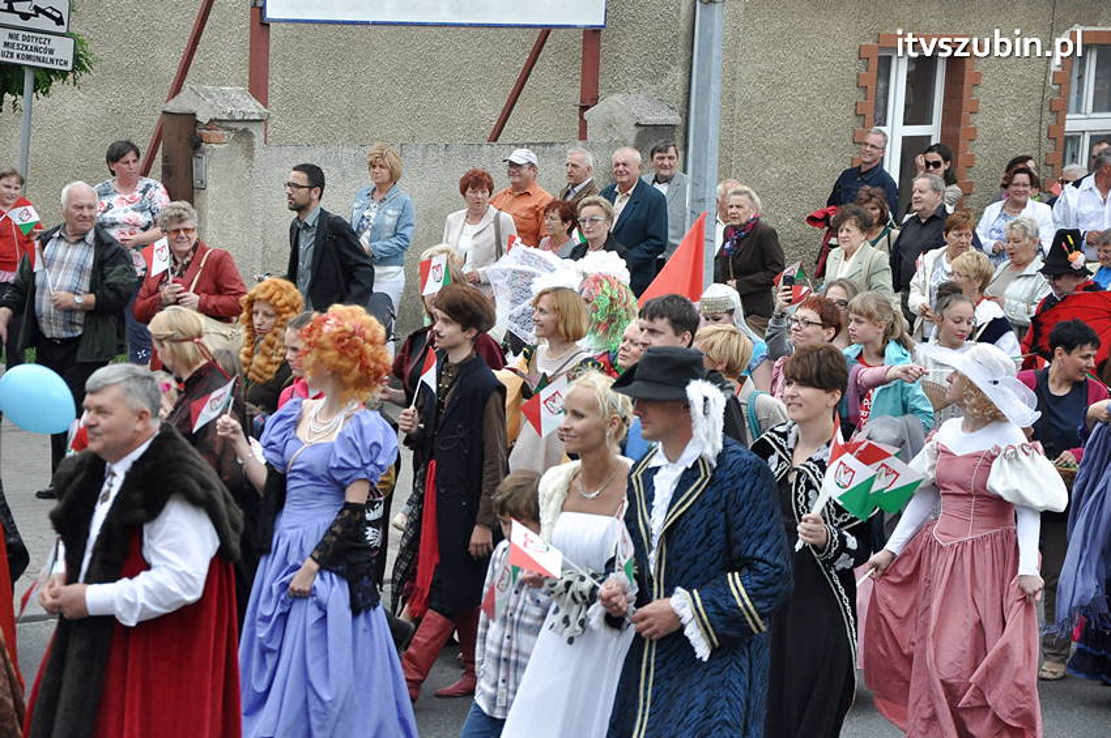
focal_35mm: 112
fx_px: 3468
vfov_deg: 12.2
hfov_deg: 18.2
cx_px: 556
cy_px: 369
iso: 1250
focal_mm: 75
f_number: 6.3
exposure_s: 1/1000
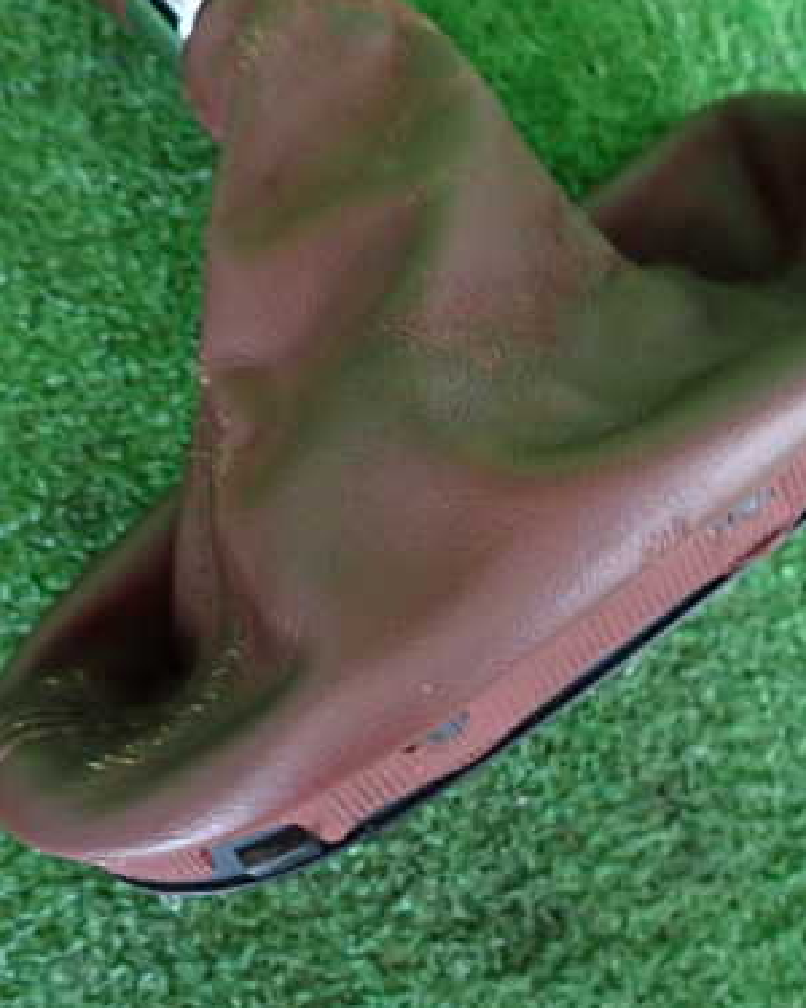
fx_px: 1163
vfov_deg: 46.8
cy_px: 511
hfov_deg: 38.2
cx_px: 459
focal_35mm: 39
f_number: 2
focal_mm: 4.5
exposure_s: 1/30
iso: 640
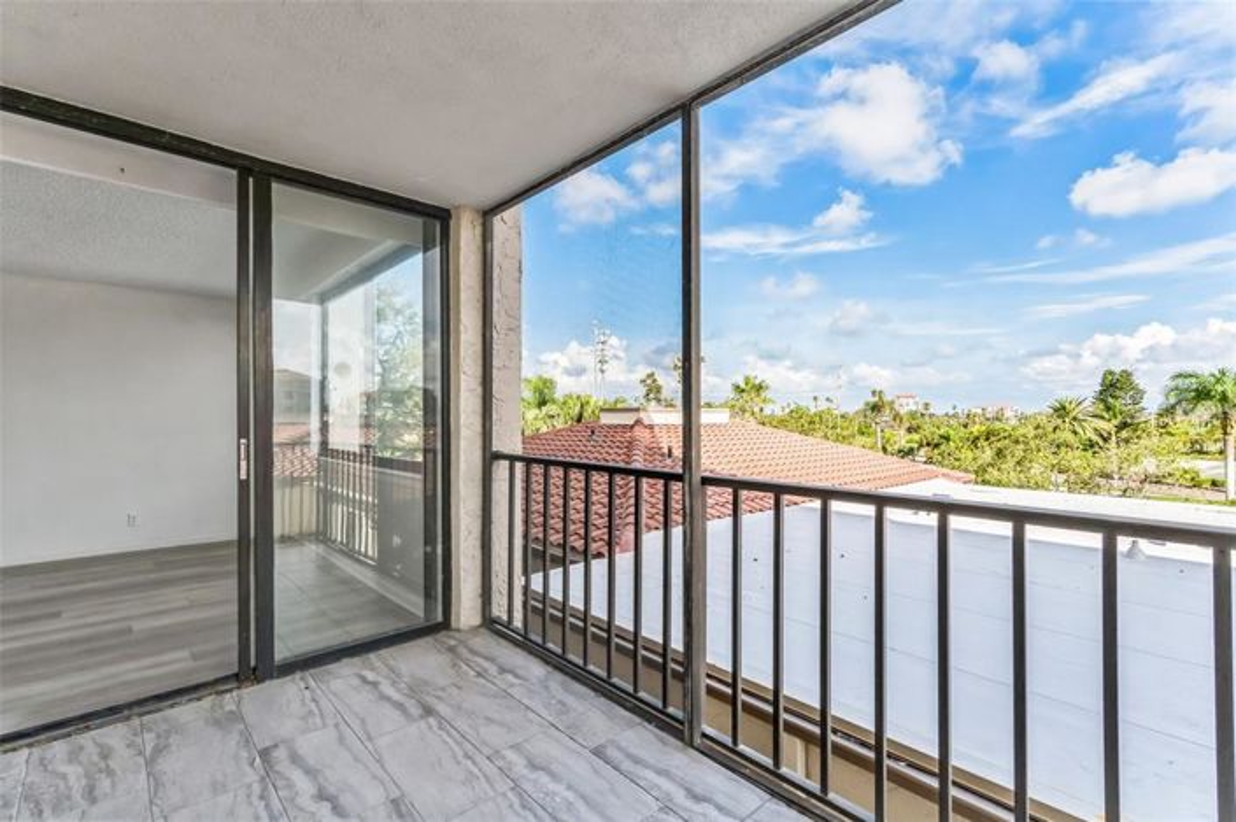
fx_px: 549
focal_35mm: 16
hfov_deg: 96.8
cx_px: 618
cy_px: 411
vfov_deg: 73.7
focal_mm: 16
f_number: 8
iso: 1600
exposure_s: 1/3200
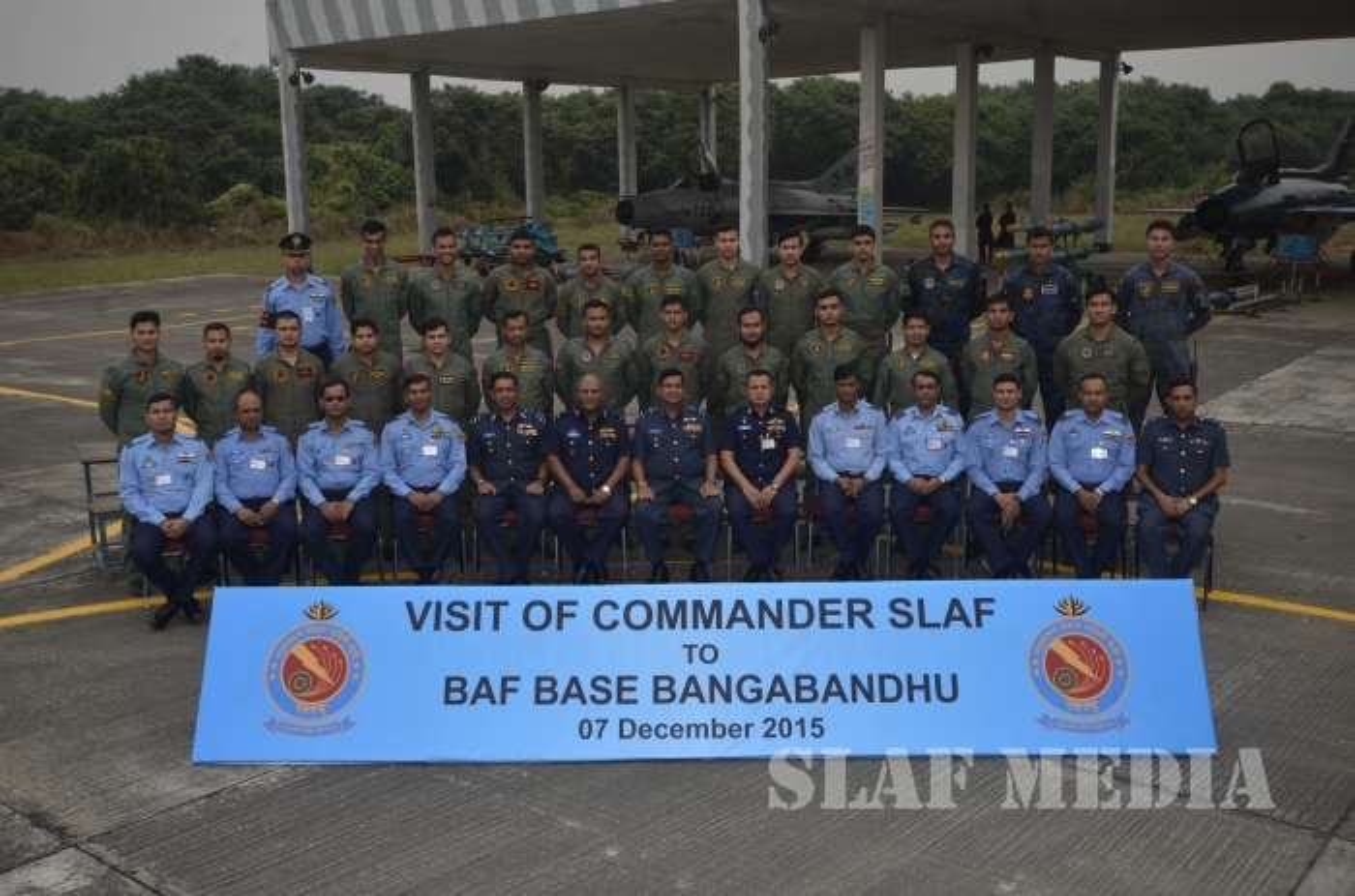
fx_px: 1352
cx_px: 678
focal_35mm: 36
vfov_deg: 36.7
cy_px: 448
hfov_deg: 53.2
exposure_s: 1/200
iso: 100
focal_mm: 24
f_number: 7.1
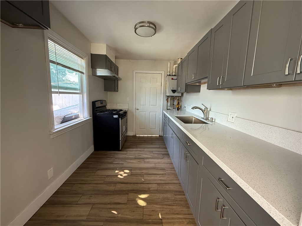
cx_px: 151
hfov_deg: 102.1
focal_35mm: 14
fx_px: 122
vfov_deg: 85.7
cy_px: 113
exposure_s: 1/73
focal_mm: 2.22
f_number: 2.2
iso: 320
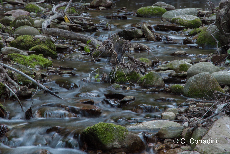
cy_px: 77
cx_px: 115
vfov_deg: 6.8
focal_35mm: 202
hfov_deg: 10.1
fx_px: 1295
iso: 100
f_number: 16
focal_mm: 135
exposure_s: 2
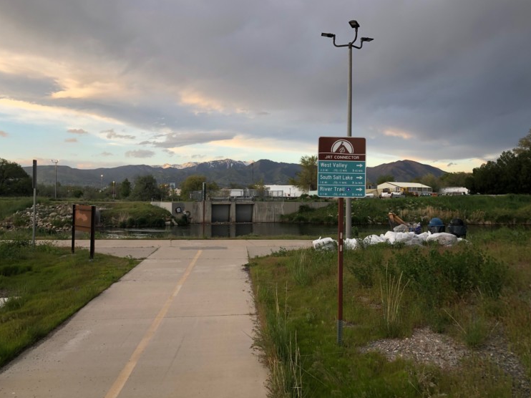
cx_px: 266
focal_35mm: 29
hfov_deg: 61.7
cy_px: 193
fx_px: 445
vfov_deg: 48.2
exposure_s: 1/120
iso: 40
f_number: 1.8
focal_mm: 3.99
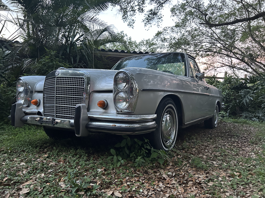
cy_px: 99
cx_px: 132
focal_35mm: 26
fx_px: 199
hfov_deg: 67.3
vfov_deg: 53.1
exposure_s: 1/60
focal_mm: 5.7
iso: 500
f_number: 1.5
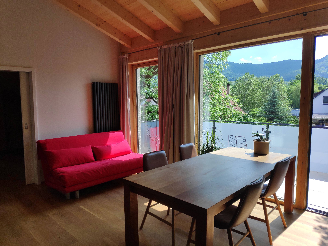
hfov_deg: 81.7
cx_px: 164
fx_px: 190
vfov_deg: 66.0
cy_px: 123
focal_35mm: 20
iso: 100
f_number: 1.9
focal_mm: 3.94
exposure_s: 1/1067
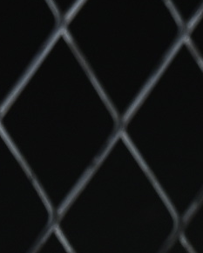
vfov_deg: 2.8
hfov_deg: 2.2
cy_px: 649
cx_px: 1032
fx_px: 5052
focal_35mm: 673
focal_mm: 50
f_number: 7.1
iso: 160
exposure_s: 1/60
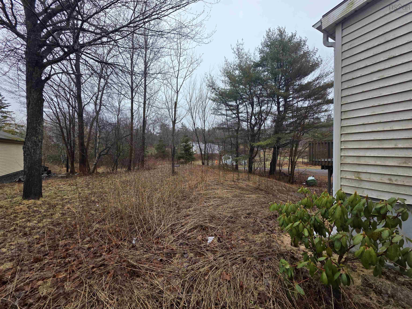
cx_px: 206
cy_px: 154
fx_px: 155
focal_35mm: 13
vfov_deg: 89.9
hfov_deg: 106.2
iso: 40
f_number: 1.9
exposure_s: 1/409
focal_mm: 2.2
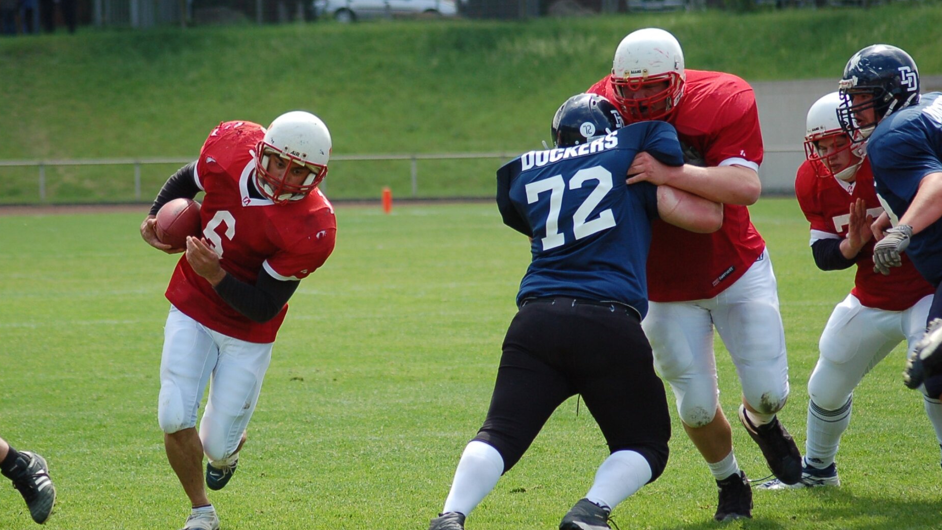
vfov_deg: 5.4
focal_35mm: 223
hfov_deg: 9.7
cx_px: 405
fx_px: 5569
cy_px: 286
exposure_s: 1/1000
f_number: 4.2
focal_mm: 120
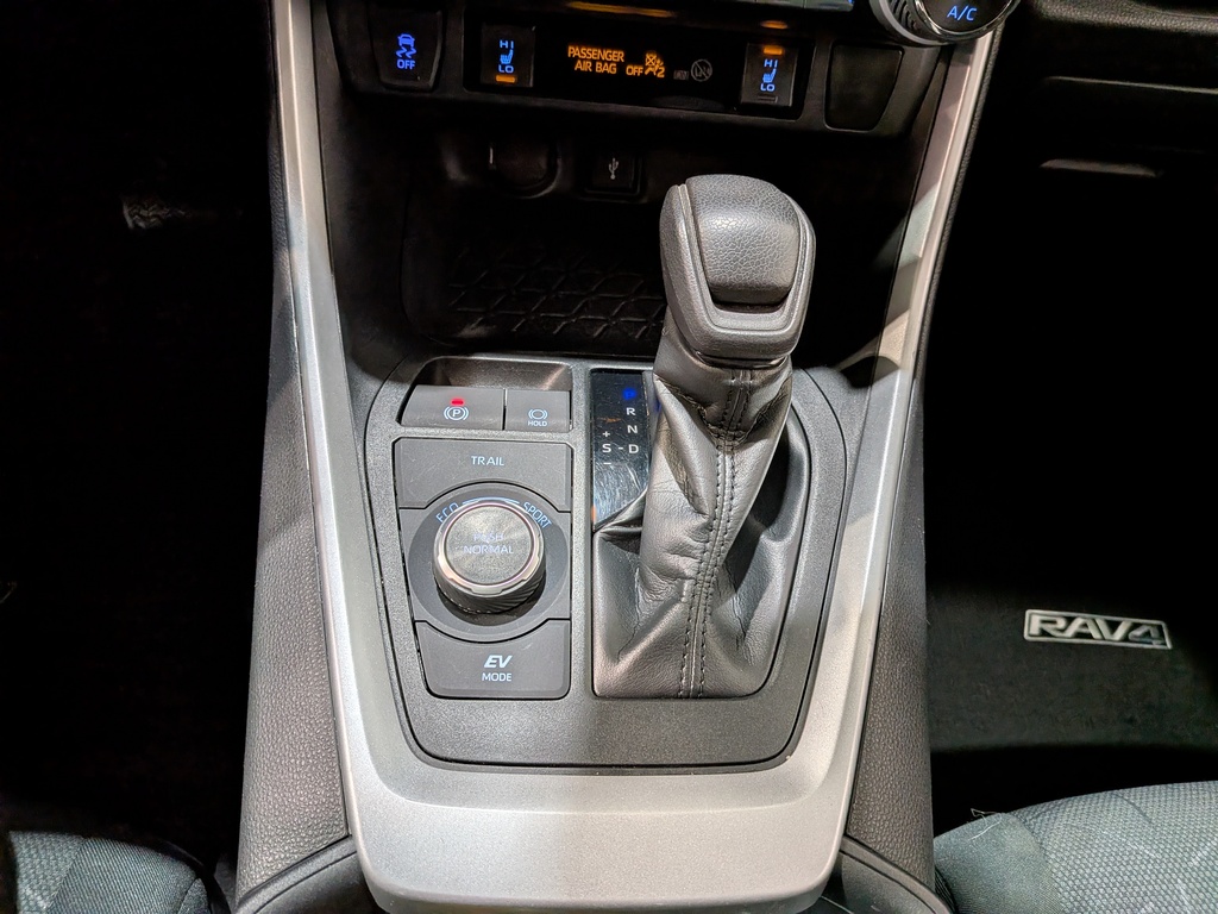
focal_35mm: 24
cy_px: 457
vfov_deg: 56.8
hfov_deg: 71.6
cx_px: 609
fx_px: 844
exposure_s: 1/137
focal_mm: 4.53
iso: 26
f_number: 1.7
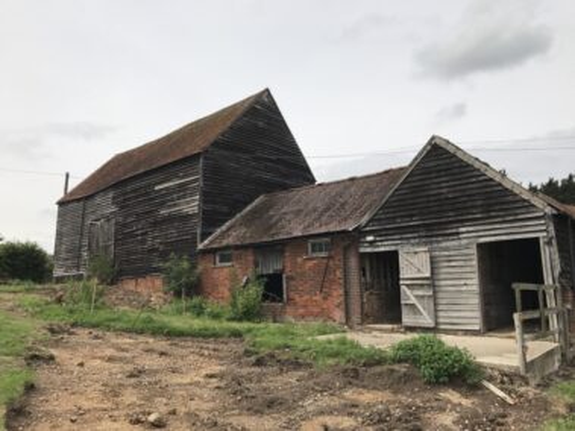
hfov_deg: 63.5
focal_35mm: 28
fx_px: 465
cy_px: 216
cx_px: 288
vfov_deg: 49.7
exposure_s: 1/3690
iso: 20
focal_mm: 3.99
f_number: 1.8
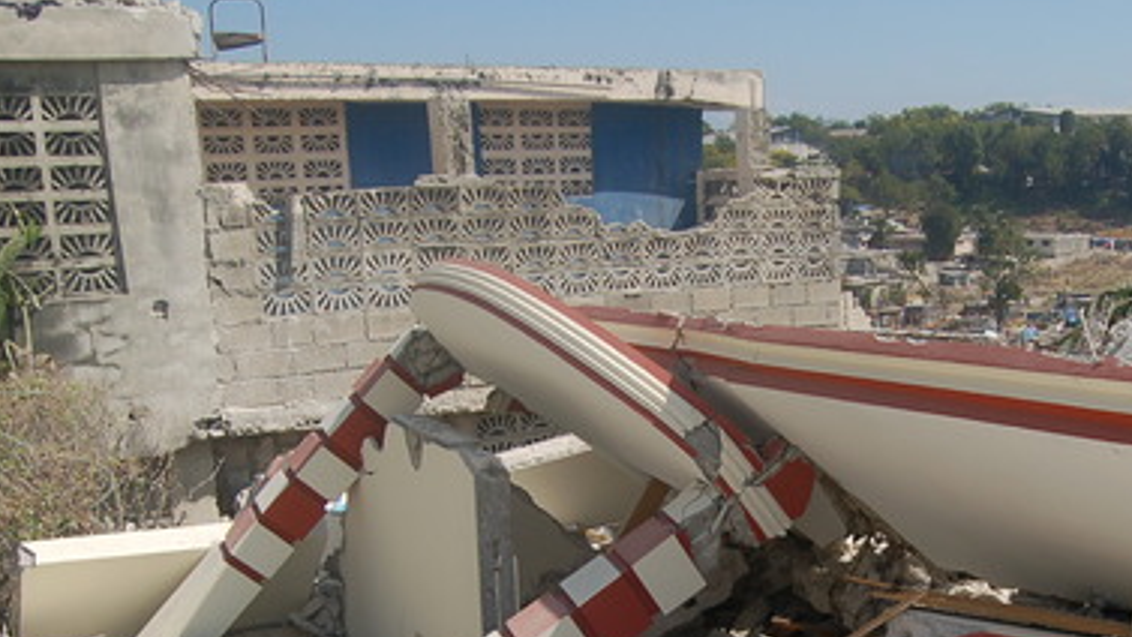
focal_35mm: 48
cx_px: 763
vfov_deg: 24.3
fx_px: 1441
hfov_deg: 42.3
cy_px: 550
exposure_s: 1/1250
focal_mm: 18
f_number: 5.6
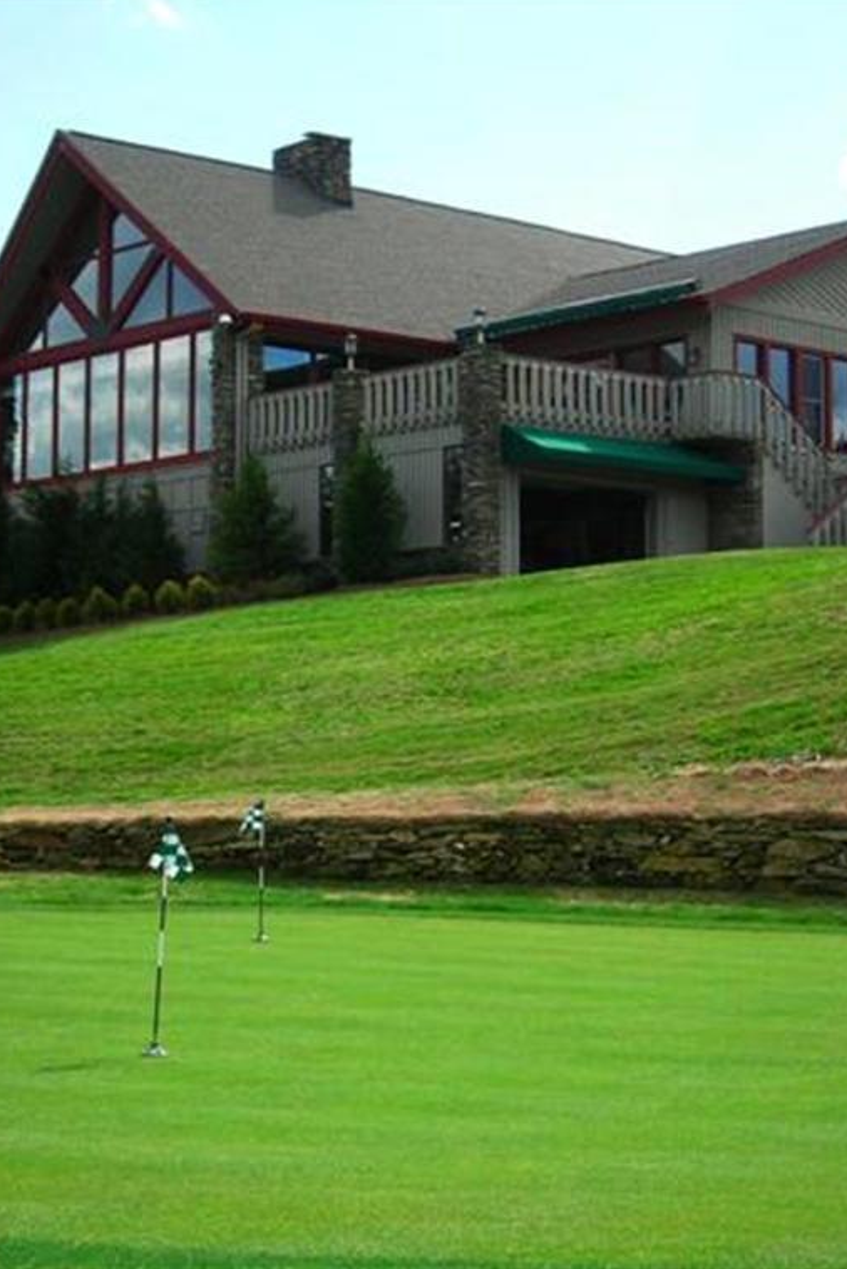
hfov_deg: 20.6
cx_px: 357
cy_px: 628
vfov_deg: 30.5
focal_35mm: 66
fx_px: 2327
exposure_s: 1/390
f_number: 3.4
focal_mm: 7.8
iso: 50
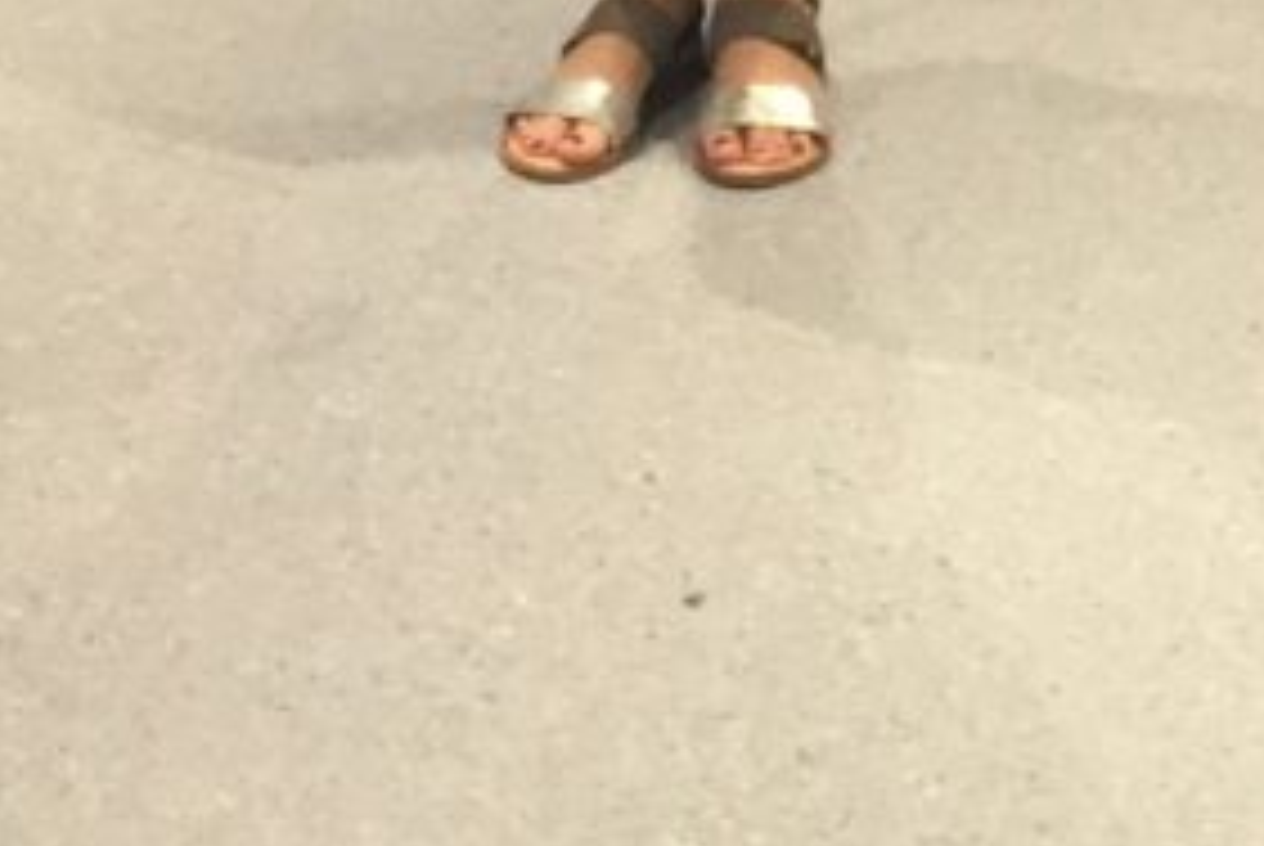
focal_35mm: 176
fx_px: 6186
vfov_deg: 7.3
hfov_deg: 11.6
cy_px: -1161
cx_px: 958
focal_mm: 3.3
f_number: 2.4
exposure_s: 1/33
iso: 100
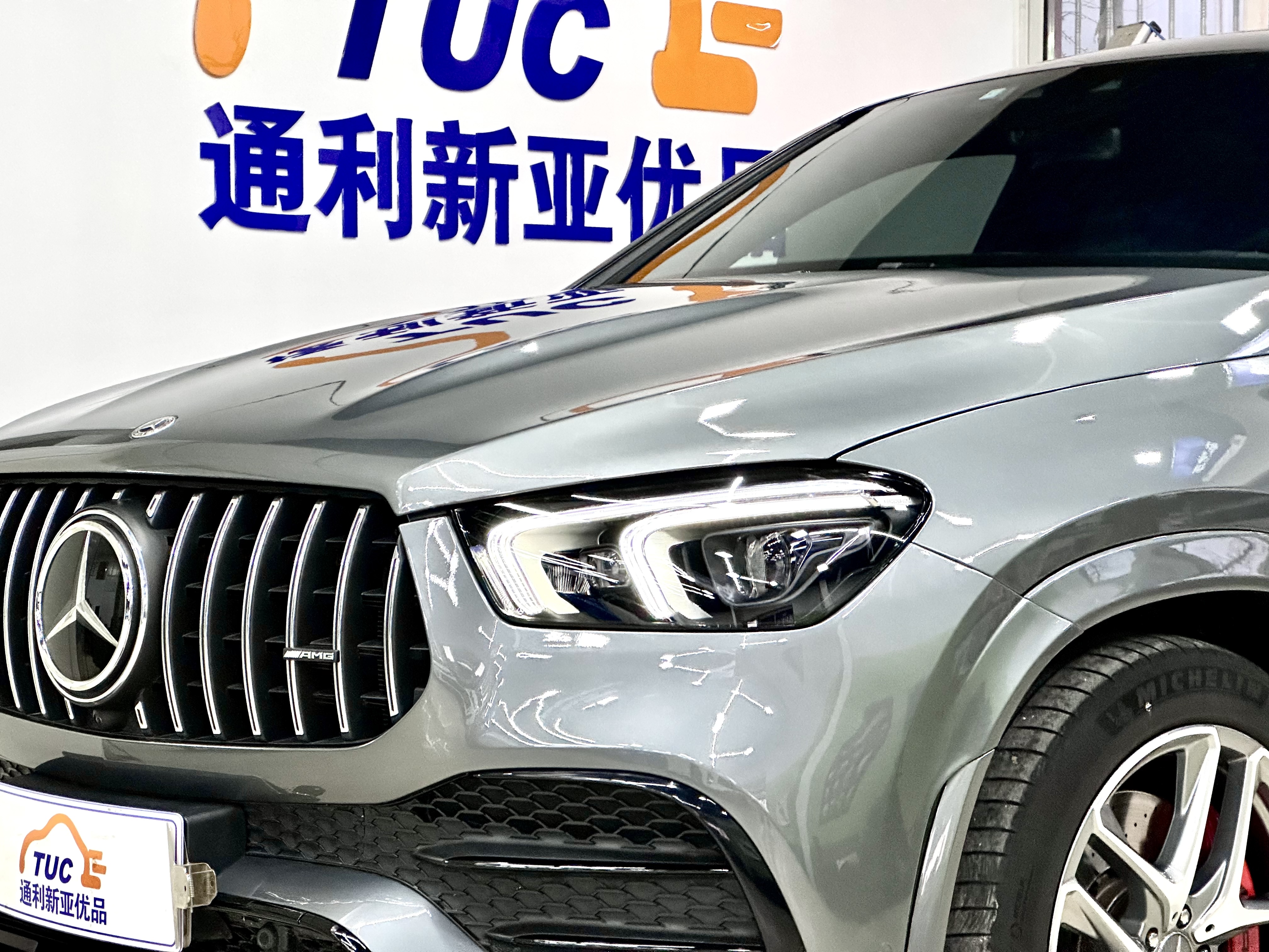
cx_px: 634
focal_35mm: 77
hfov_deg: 25.3
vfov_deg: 19.1
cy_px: 476
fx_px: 2823
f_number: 2.8
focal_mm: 9
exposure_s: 1/48
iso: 640
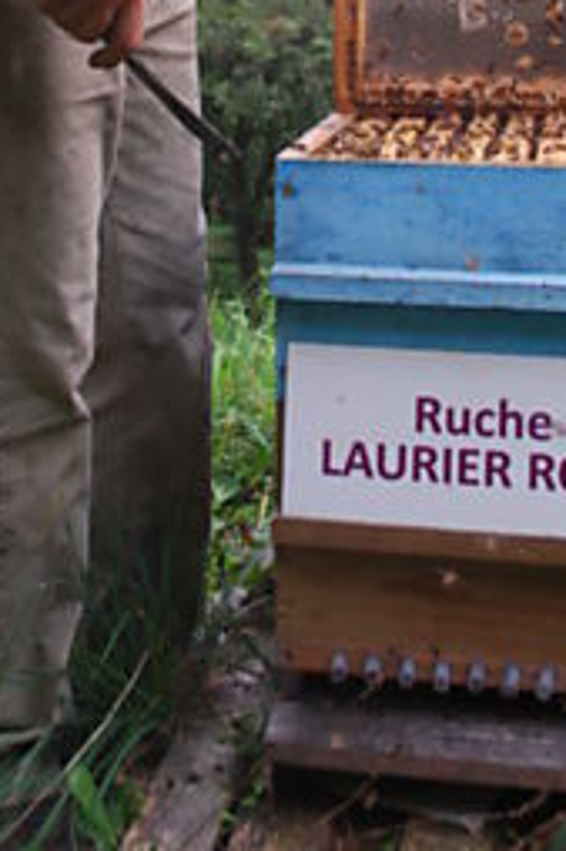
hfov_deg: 21.2
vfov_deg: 28.7
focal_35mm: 64
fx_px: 1511
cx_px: 281
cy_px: -74
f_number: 4.5
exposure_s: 1/80
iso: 200
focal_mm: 18
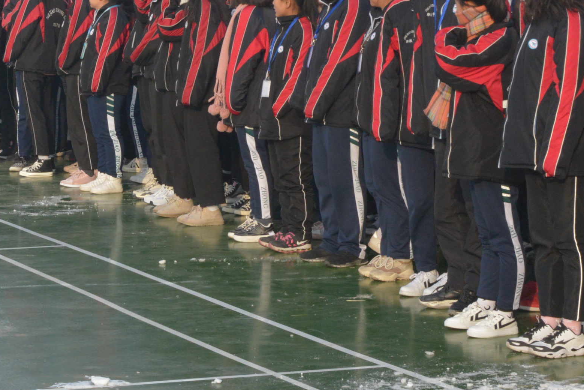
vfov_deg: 9.9
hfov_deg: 14.9
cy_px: -53
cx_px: 121
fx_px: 2223
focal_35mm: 137
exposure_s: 1/800
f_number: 14
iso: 3200
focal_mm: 58
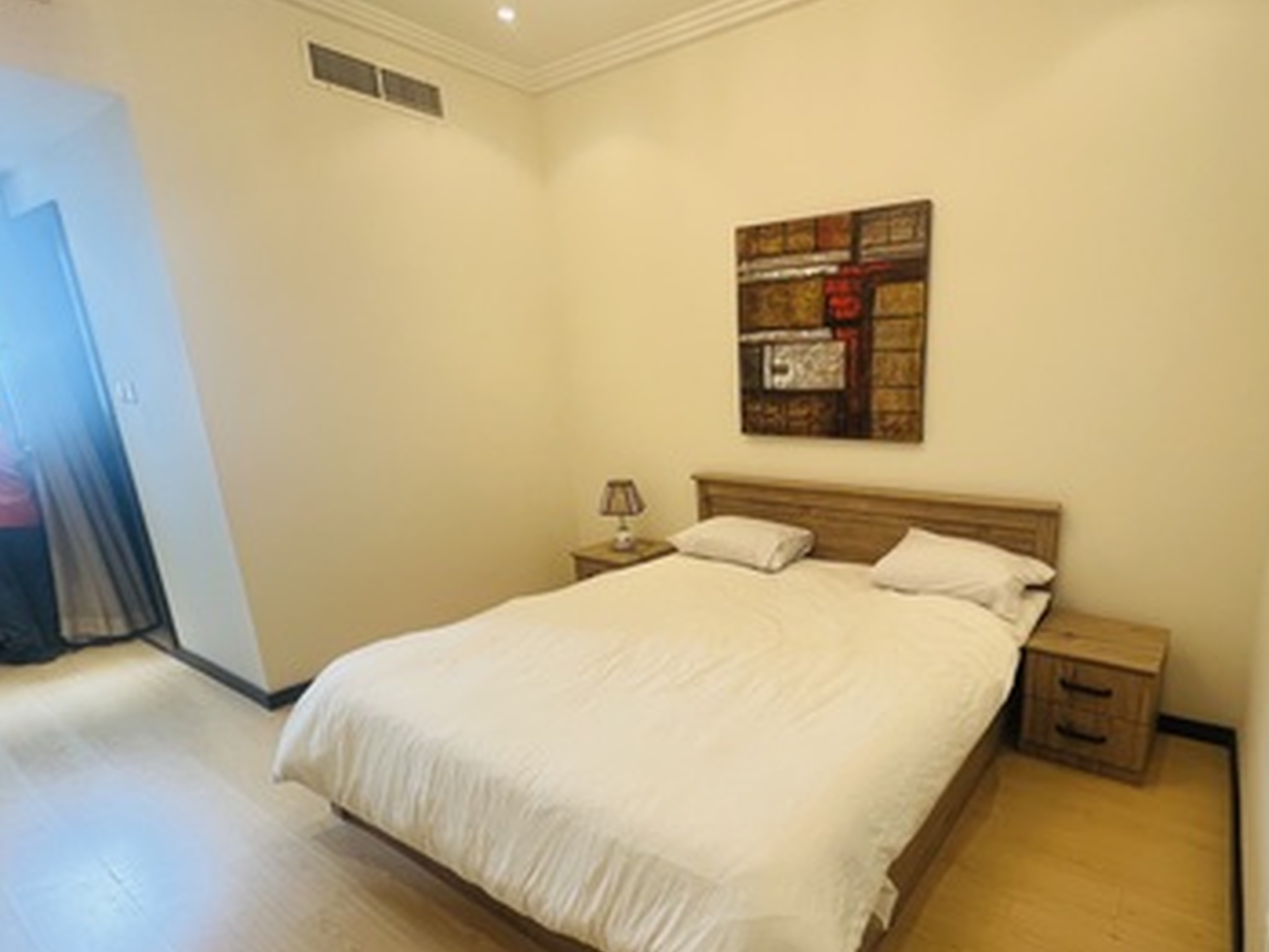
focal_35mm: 17
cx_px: 798
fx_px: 623
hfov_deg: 89.1
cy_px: 550
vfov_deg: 74.3
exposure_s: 1/25
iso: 50
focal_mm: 1.57
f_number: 1.8
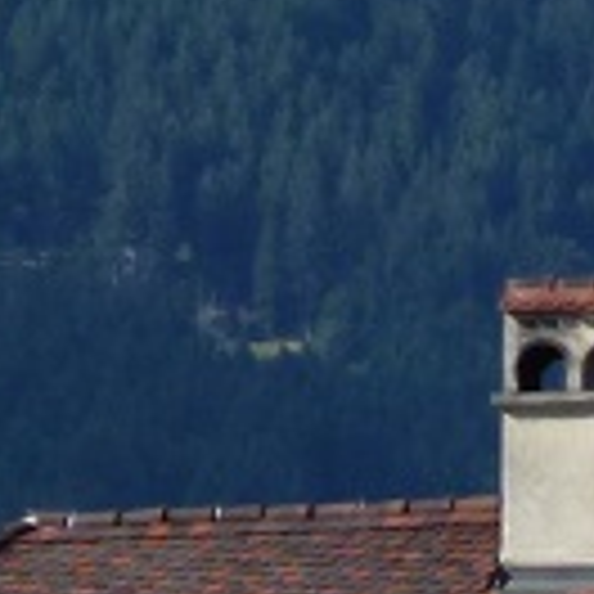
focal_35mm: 776
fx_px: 15065
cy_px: 1404
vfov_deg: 2.2
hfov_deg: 2.2
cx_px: 1390
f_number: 5.1
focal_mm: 20.2
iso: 100
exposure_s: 1/400
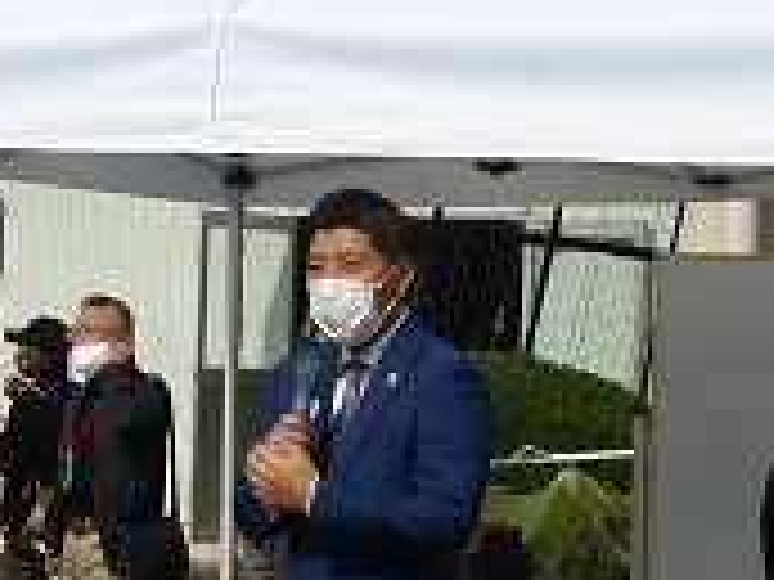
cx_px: 340
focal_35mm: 182
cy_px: 375
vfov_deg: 8.2
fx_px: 4069
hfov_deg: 10.9
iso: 80
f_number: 9
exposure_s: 1/250
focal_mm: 8
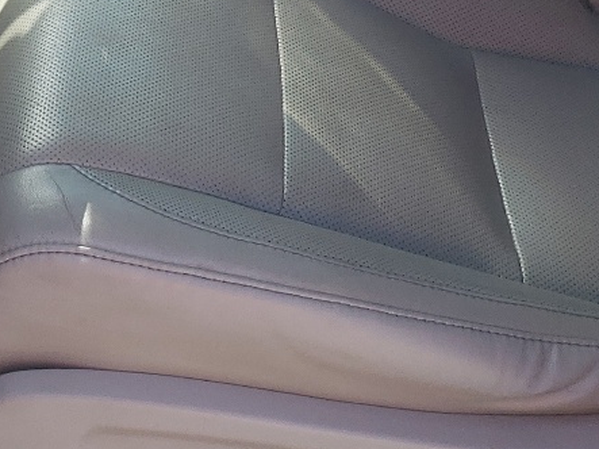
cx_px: 58
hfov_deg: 20.4
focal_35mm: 94
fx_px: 1626
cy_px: -242
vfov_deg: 14.6
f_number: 1.5
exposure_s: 1/417
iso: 50
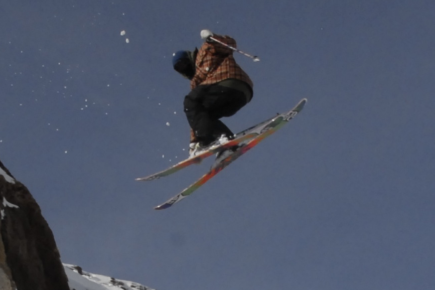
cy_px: 289
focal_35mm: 154
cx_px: 203
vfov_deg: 8.8
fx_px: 1864
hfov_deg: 13.3
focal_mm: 23
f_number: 11
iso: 400
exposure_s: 1/500
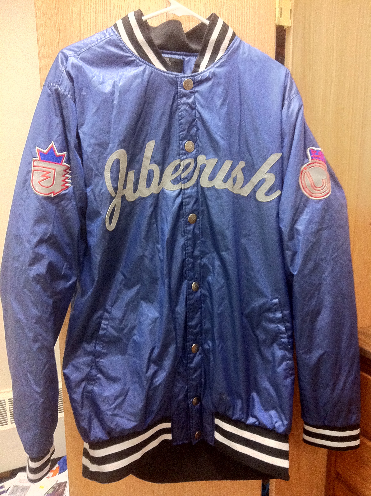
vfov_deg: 52.7
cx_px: 186
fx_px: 501
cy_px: 248
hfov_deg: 40.6
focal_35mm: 35
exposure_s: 1/15
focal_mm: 3.85
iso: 400
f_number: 2.8
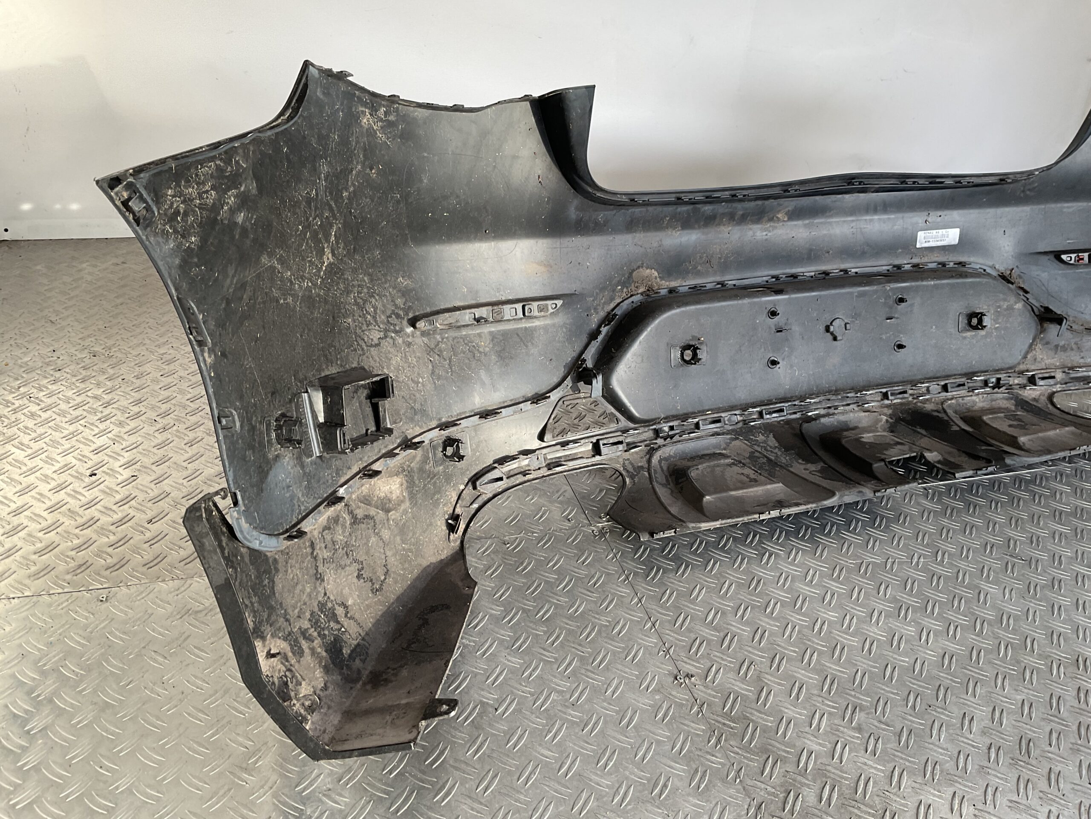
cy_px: 410
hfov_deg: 61.7
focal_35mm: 29
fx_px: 914
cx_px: 546
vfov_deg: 48.2
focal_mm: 3
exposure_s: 1/60
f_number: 1.8
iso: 32
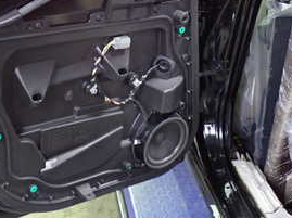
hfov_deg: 28.5
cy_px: 11
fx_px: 564
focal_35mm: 67
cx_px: 68
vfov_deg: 21.3
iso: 800
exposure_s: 1/20
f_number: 2.3
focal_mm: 5.4
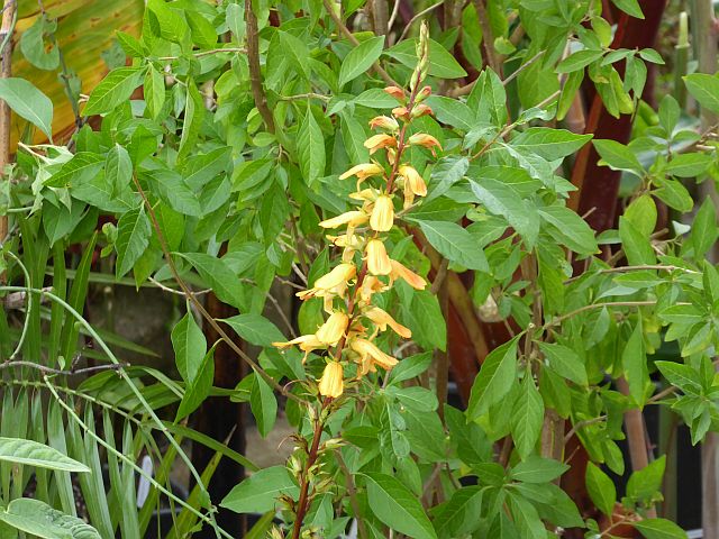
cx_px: 360
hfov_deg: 11.2
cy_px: 270
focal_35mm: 177
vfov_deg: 8.4
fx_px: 3676
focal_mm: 28.7
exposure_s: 1/60
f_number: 5.5
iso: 400
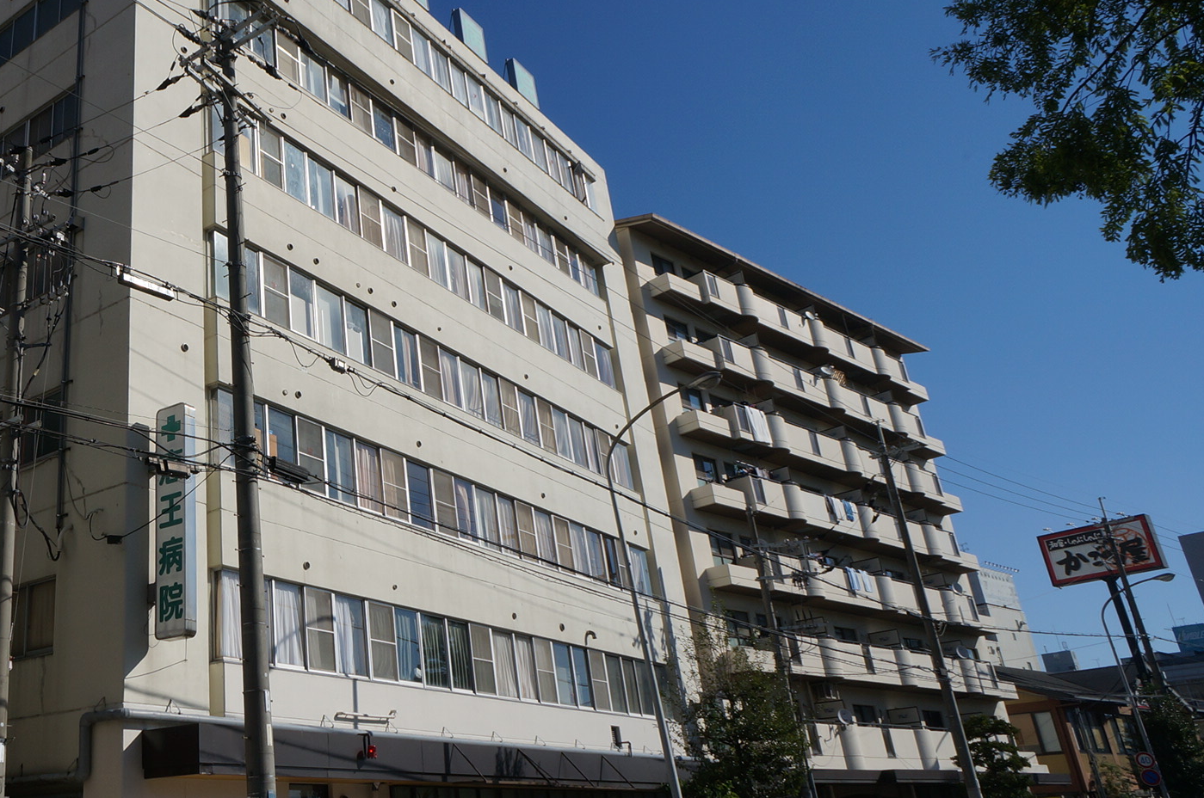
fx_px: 1402
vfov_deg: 31.8
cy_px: 359
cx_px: 257
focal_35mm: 42
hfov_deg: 44.4
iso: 100
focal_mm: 16
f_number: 11
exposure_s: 1/250
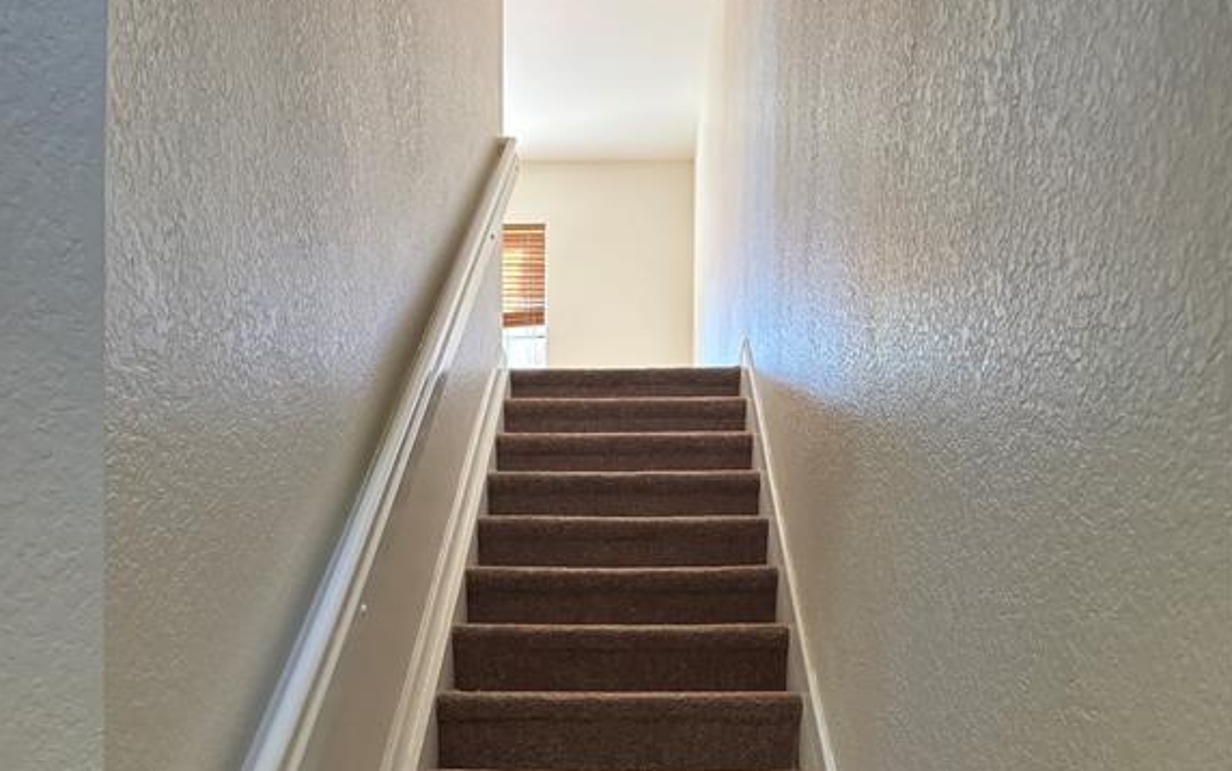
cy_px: 743
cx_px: 618
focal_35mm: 37
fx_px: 1243
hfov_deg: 52.7
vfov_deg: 32.2
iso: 250
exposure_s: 1/60
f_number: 1.6
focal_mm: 5.96
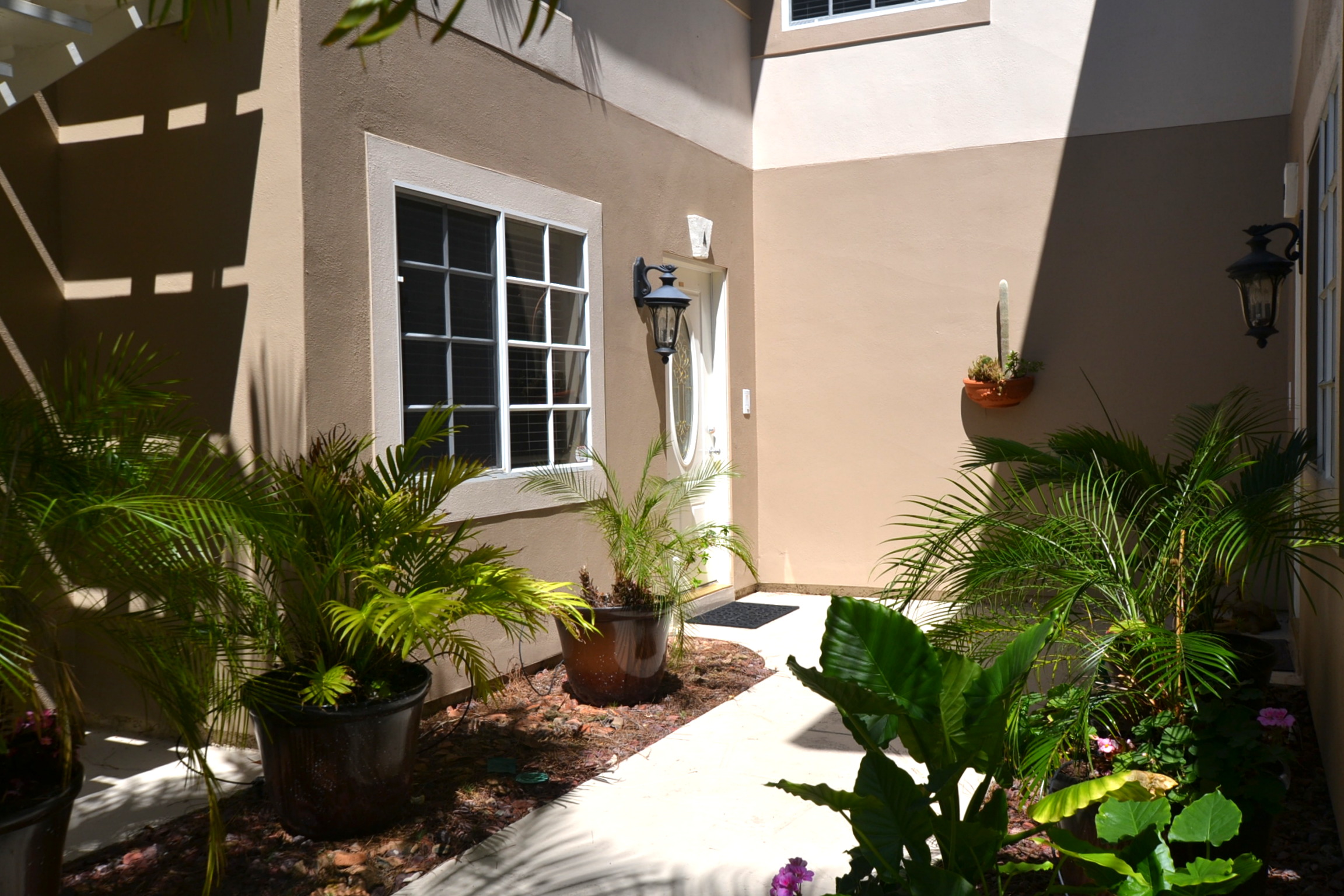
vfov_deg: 43.6
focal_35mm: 30
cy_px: 448
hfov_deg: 61.9
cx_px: 672
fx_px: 1120
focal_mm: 20
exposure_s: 1/250
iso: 100
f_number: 8
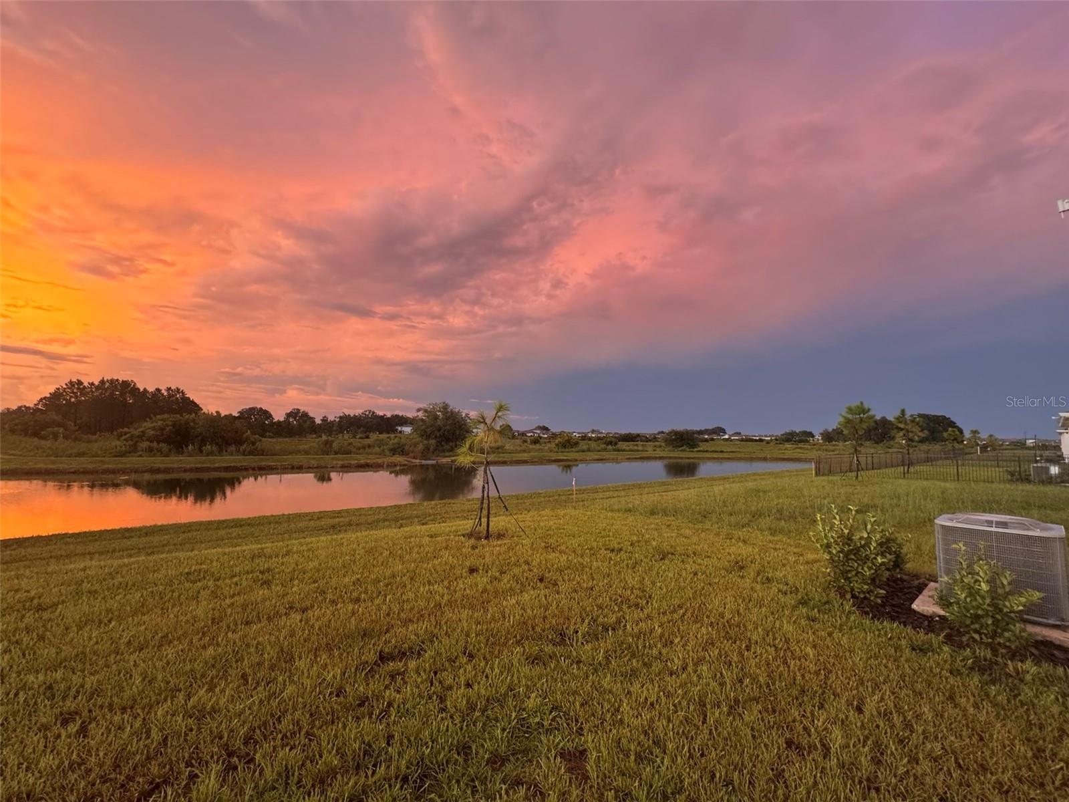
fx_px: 432
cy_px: 401
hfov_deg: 102.1
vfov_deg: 85.7
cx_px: 534
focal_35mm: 14
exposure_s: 1/85
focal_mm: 2.22
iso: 320
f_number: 2.2
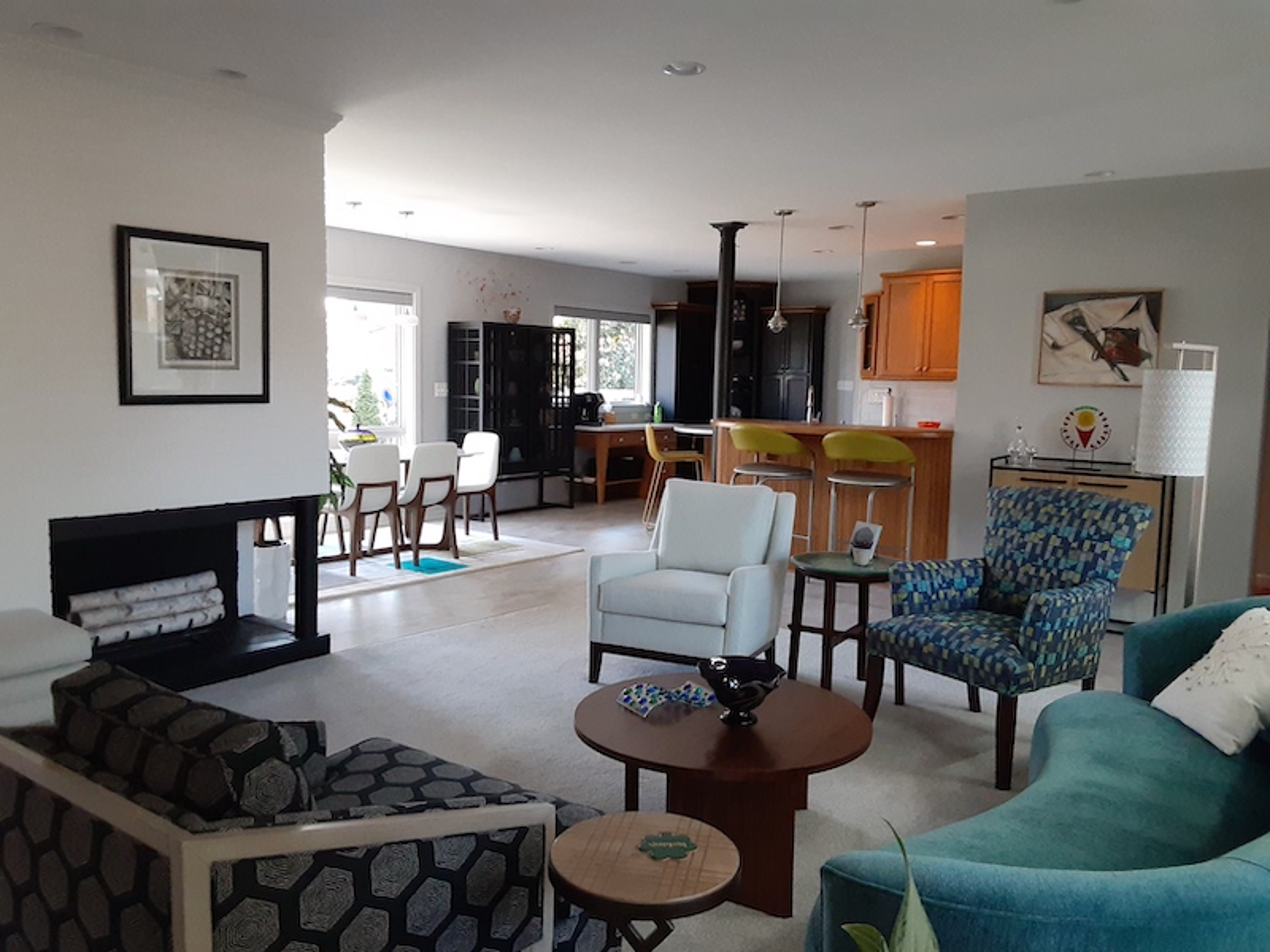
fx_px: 991
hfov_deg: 65.3
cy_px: 476
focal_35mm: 27
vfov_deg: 51.4
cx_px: 635
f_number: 1.9
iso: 250
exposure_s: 1/60
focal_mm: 2.91
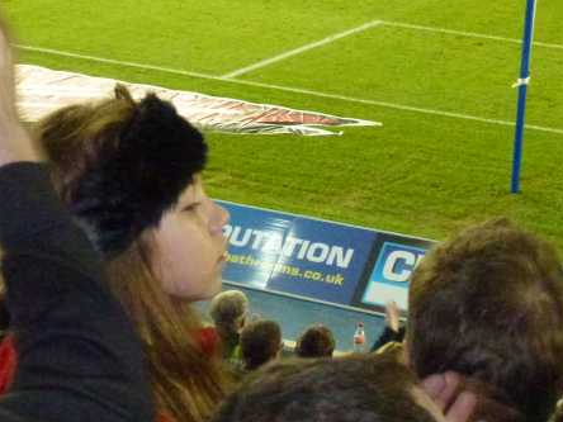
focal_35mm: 117
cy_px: 215
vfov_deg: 12.7
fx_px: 1903
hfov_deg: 16.8
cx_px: 161
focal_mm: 11.7
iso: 1600
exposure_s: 1/60
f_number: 4.6
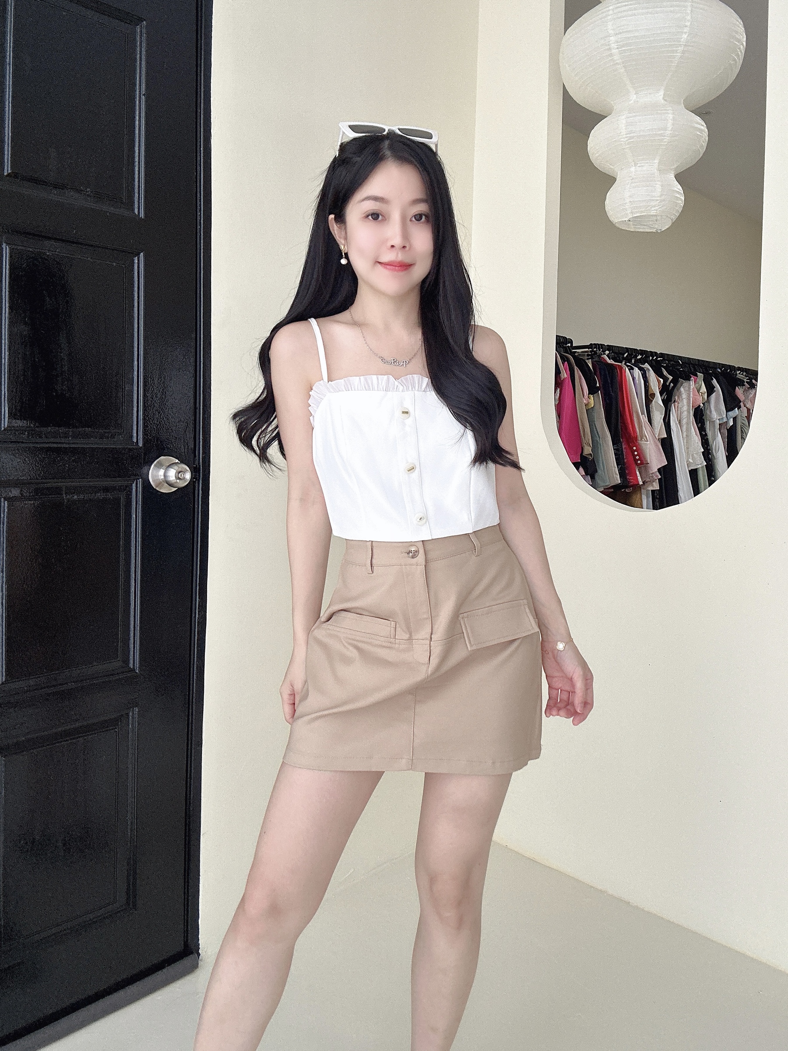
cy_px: 526
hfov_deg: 58.9
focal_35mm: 23
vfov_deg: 73.9
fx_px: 698
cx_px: 394
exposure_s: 1/74
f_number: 1.9
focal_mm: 2.69
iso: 80
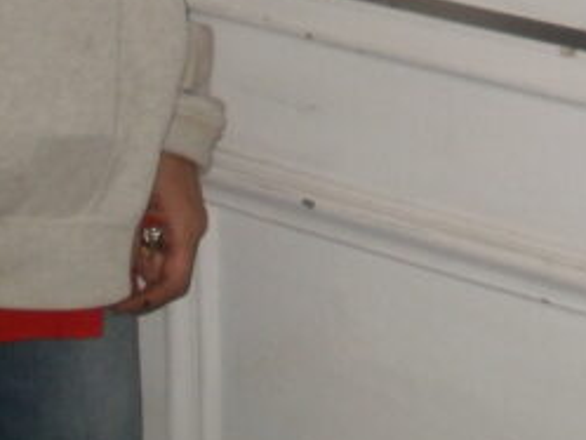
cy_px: -449
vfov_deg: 9.4
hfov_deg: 13.2
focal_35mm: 148
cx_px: 560
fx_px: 2507
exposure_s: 1/30
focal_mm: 6.3
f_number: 3.5
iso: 100
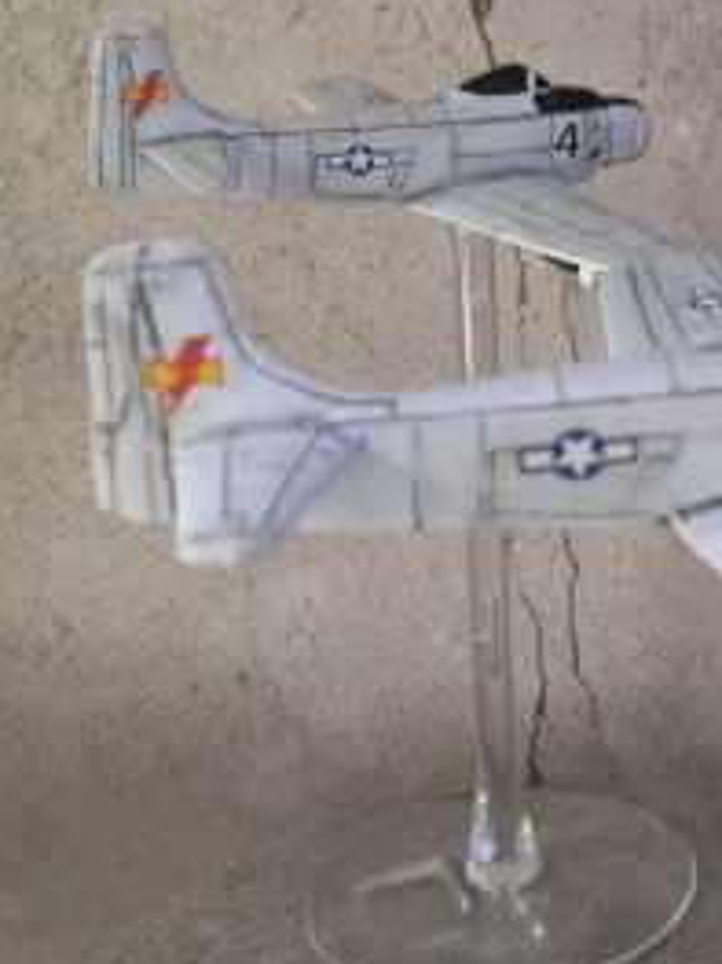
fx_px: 1586
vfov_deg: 33.8
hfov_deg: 25.4
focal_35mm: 57
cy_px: 484
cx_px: 535
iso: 400
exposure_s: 1/200
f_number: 3.1
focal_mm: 5
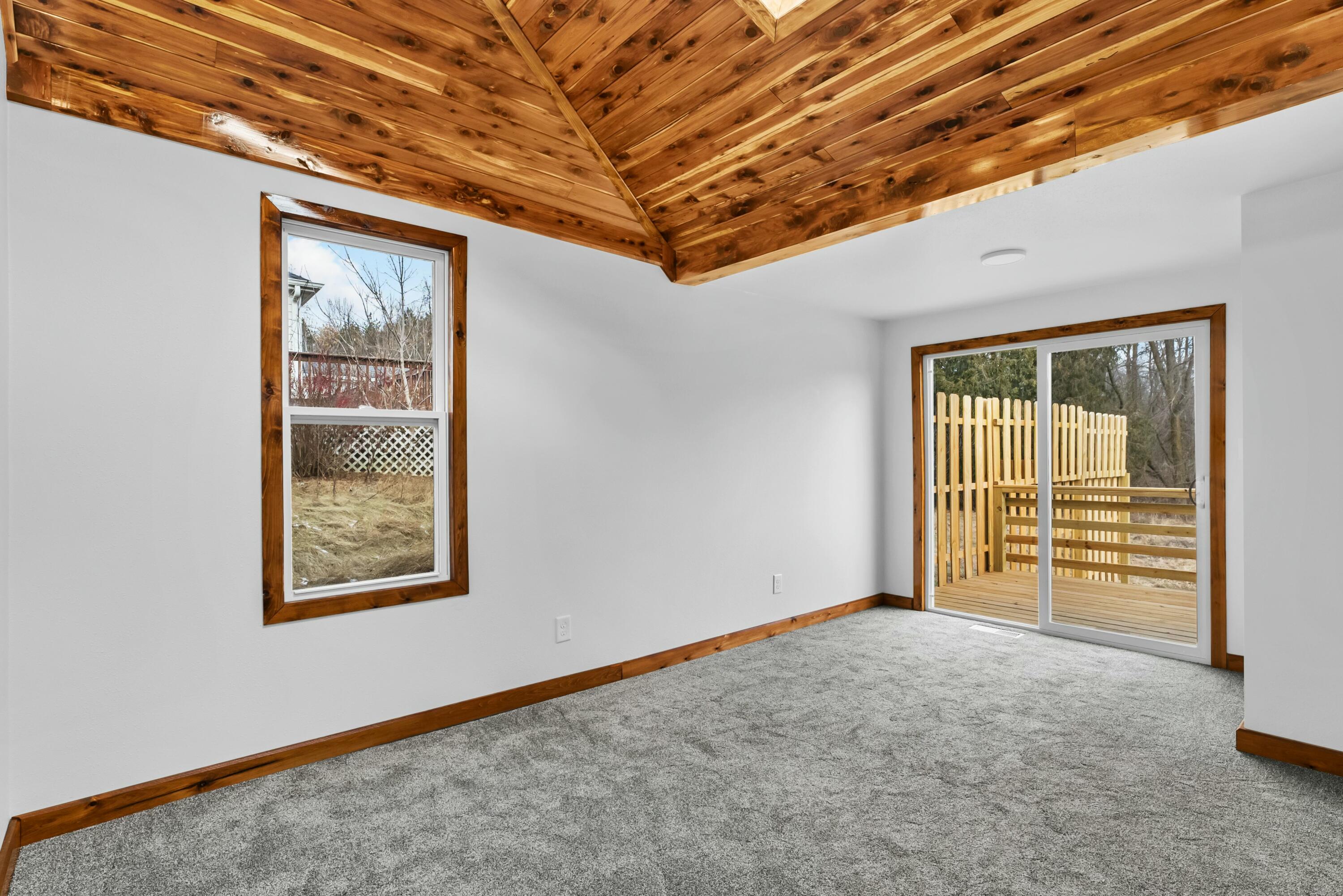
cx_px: 672
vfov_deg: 69.9
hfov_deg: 92.6
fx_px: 642
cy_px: 448
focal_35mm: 17
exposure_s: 1/2.5
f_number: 9
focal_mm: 17.2
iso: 640
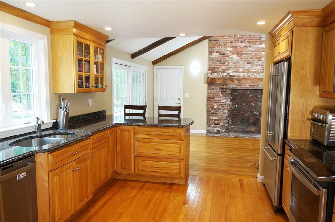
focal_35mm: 27
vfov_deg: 47.8
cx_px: 168
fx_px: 251
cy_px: 111
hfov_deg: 67.4
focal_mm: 18
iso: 320
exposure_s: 1/50
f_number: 4
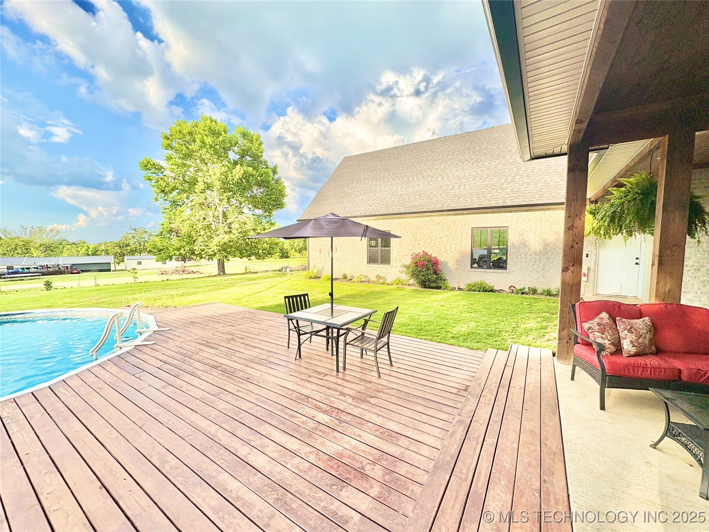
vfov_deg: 85.7
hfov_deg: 102.1
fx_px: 287
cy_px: 266
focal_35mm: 14
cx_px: 354
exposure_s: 1/1126
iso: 50
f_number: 2.2
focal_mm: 2.22
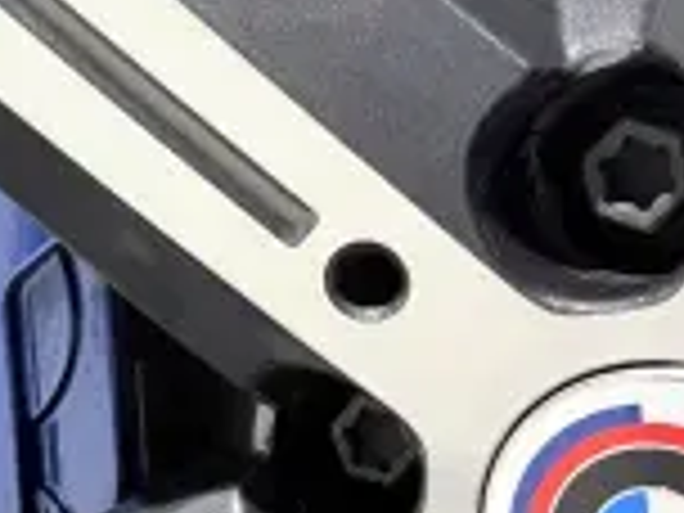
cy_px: 423
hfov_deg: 32.6
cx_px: 112
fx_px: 1126
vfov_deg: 25.2
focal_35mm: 57
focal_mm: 6.76
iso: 250
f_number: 1.78
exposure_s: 1/50
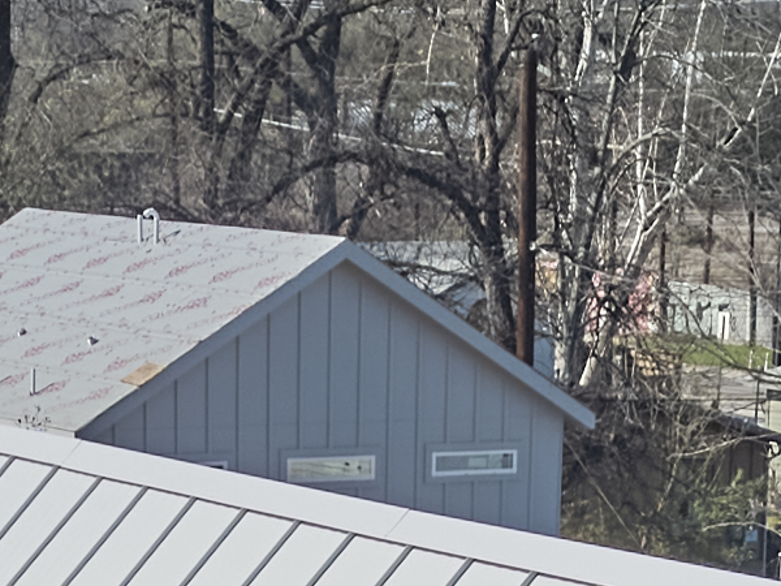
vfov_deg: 7.7
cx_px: 376
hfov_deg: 11.4
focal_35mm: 173
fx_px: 3903
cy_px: 1593
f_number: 2.2
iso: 100
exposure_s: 1/813
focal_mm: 4.73
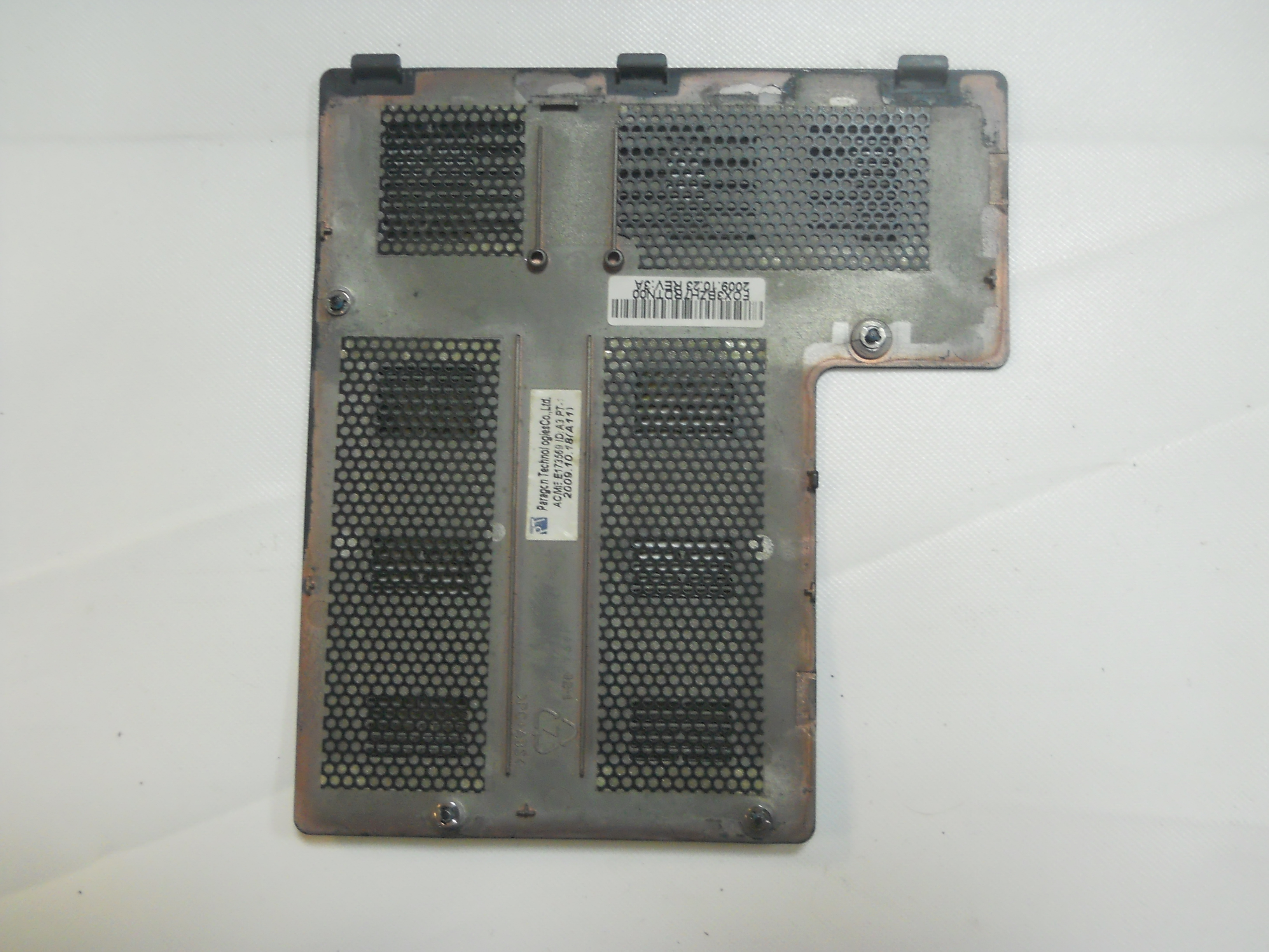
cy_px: 476
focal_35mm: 41
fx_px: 1503
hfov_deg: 45.8
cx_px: 634
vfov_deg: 35.1
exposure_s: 1/30
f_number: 3.1
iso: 320
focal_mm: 6.72
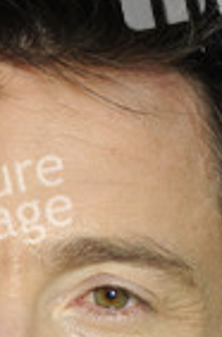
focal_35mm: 427
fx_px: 3979
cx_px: 19
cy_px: 332
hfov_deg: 3.2
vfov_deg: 4.8
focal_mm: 150
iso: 640
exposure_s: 1/200
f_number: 5.6
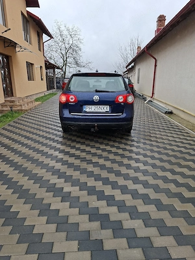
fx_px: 173
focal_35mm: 23
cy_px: 130
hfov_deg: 58.9
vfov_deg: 73.9
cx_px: 98
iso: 50
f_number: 1.8
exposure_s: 1/294
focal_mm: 5.54
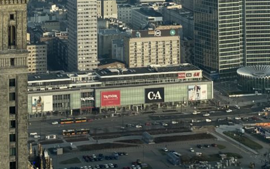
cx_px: 59
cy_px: -107
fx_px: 862
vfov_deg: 10.7
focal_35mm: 117
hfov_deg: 17.7
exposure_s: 1/666
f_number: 2
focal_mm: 6
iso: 32
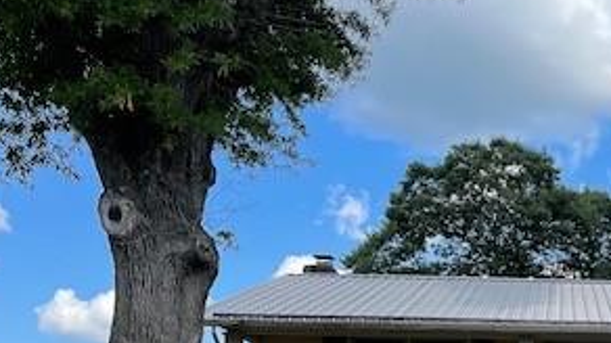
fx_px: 1004
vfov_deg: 18.2
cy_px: 435
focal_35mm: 62
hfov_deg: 30.9
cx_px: 640
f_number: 1.6
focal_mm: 5.1
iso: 32
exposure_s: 1/1279
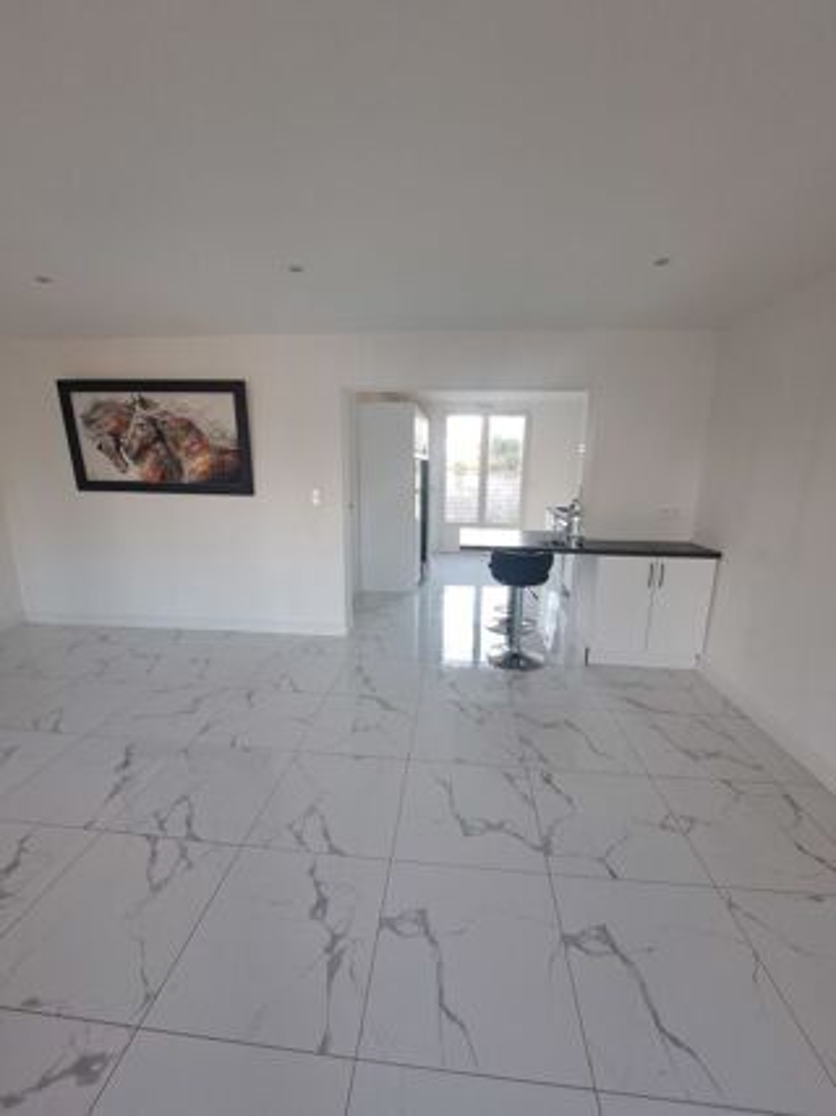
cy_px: 558
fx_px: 419
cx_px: 418
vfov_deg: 106.2
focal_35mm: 13
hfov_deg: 89.9
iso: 125
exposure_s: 1/50
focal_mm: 1.74
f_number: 2.2
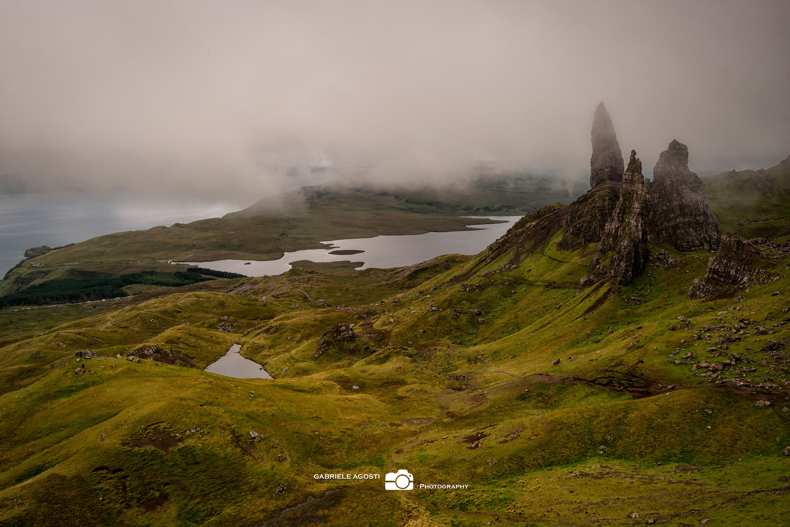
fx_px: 680
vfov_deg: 42.4
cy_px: 264
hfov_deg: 60.3
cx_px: 395
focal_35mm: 31
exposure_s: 1/10
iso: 100
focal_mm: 31
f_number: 16
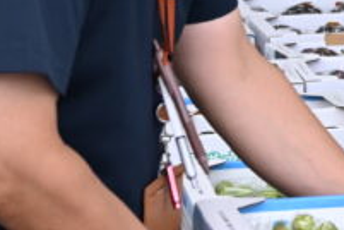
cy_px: -21
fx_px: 2188
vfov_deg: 6.0
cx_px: 678
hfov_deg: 8.5
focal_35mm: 229
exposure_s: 1/125
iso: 250
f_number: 4
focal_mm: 30
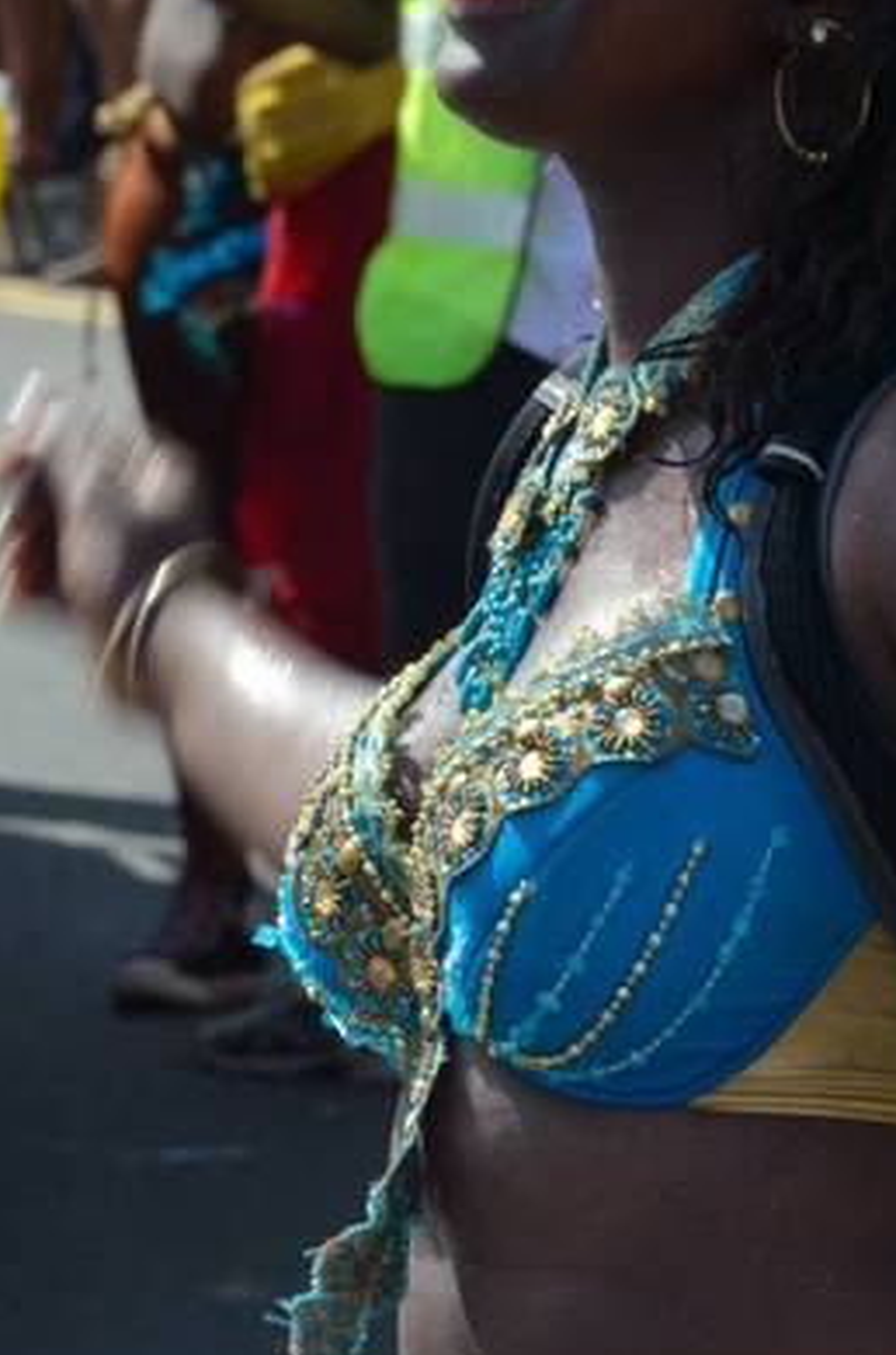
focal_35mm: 539
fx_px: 20229
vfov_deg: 3.8
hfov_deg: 2.5
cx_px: 630
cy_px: 785
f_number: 16
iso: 125
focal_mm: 200
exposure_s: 1/160
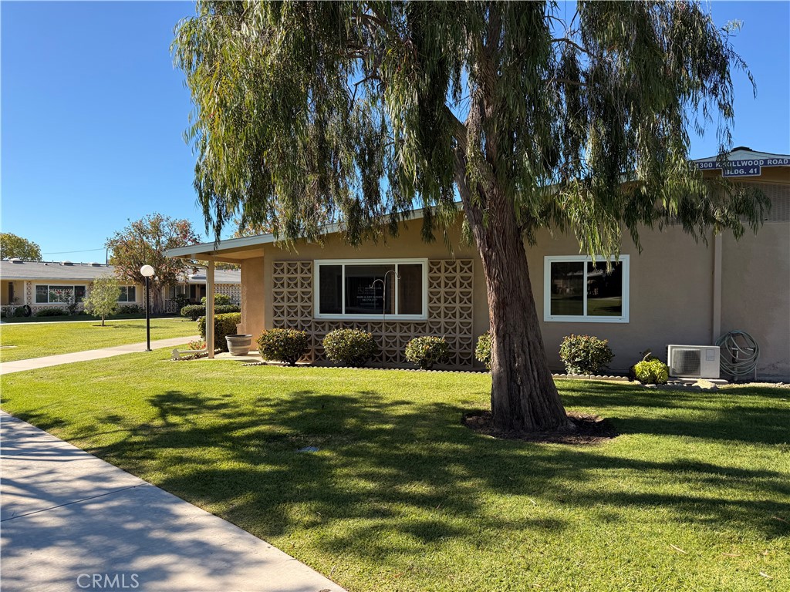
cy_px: 296
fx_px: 548
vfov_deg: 56.8
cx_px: 395
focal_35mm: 24
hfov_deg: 71.6
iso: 100
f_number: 1.78
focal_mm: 6.76
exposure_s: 1/1949
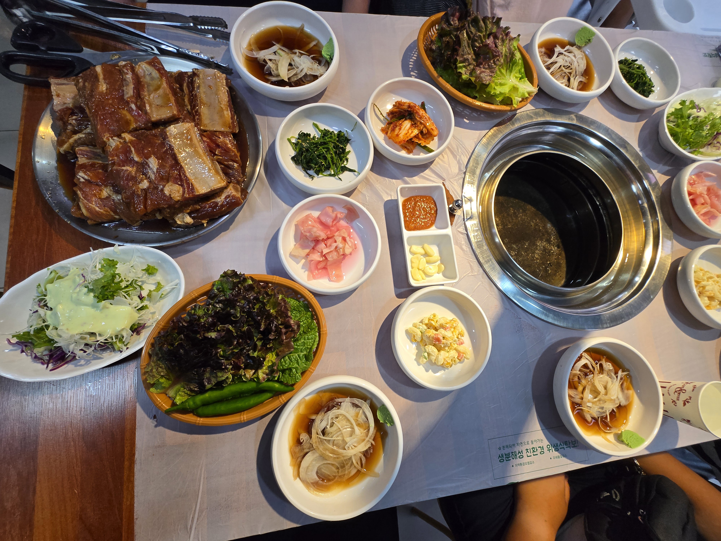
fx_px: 271
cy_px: 270
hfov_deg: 106.2
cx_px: 360
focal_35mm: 13
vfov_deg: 89.9
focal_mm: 1.7
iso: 64
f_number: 2.2
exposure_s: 1/60.2
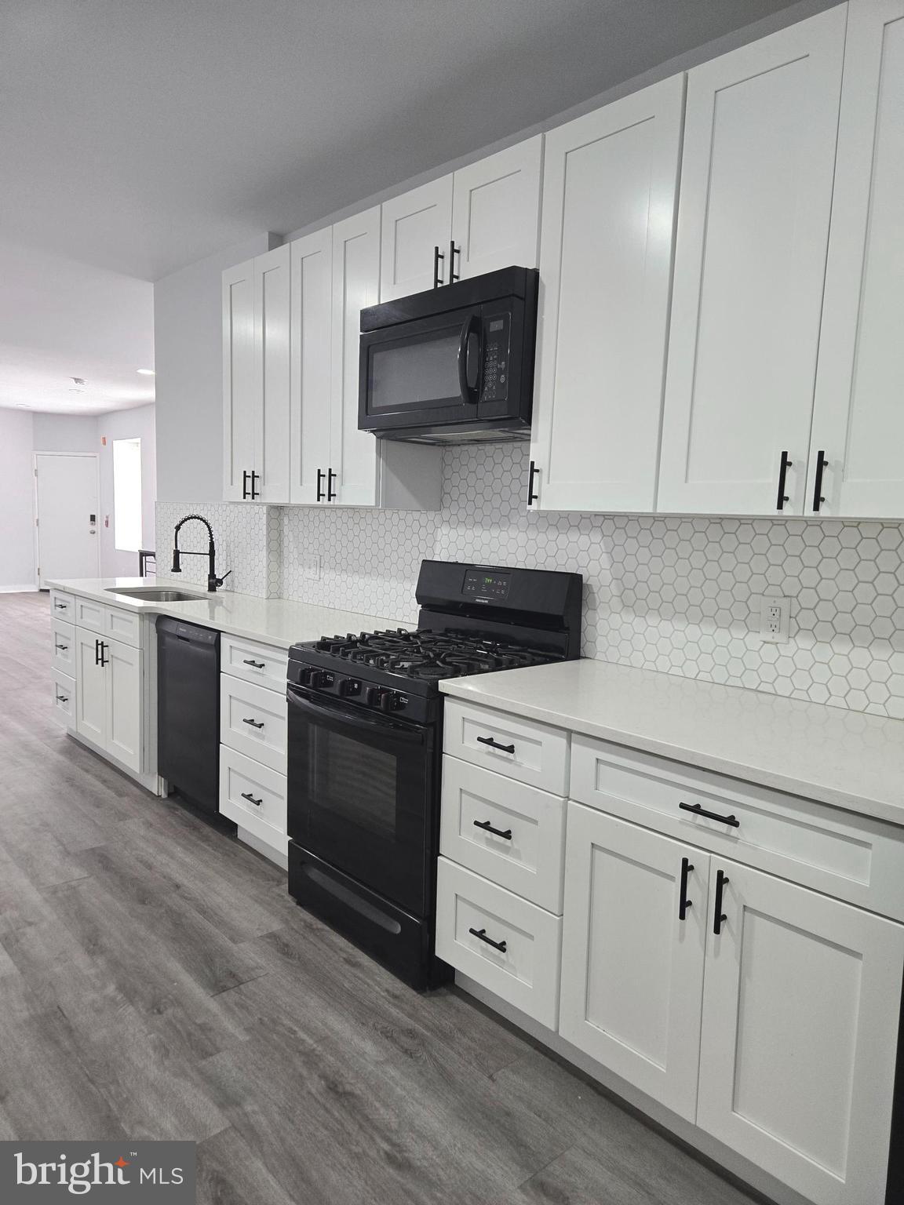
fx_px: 801
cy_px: 602
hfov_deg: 58.9
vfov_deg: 73.9
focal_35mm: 23
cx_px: 452
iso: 250
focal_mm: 5.4
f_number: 1.8
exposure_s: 1/120
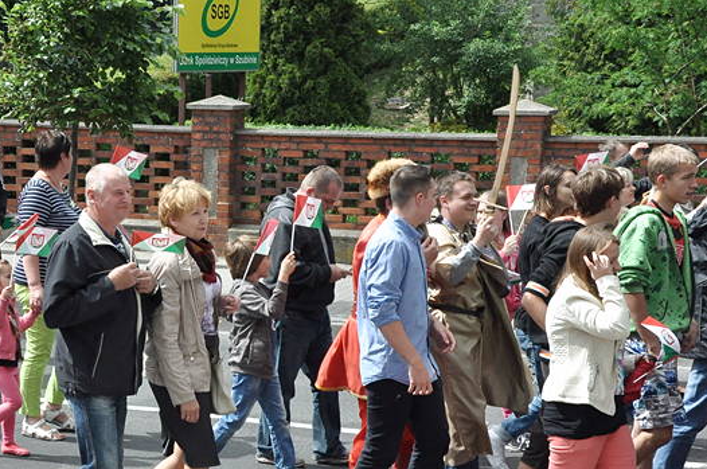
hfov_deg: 20.8
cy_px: 303
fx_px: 1902
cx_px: 148
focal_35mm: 97
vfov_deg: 14.0
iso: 1250
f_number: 13
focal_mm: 40
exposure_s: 1/640
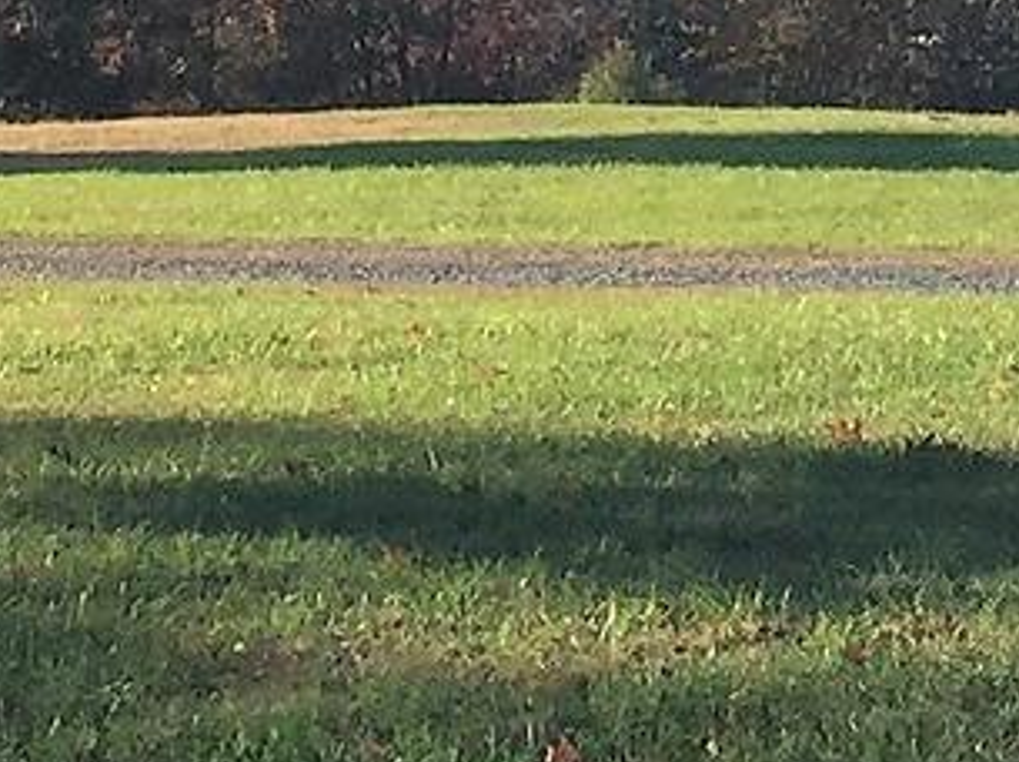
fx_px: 5733
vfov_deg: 7.6
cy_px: -64
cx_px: 939
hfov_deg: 10.1
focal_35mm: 195
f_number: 2.2
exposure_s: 1/1068
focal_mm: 4.15
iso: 32
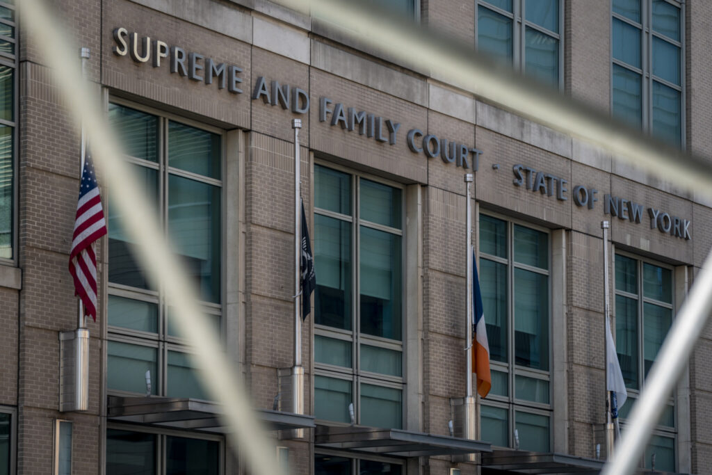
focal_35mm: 105
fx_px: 2077
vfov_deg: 13.0
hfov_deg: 19.5
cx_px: 356
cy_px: 238
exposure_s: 1/160
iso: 50
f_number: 2.8
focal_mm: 70
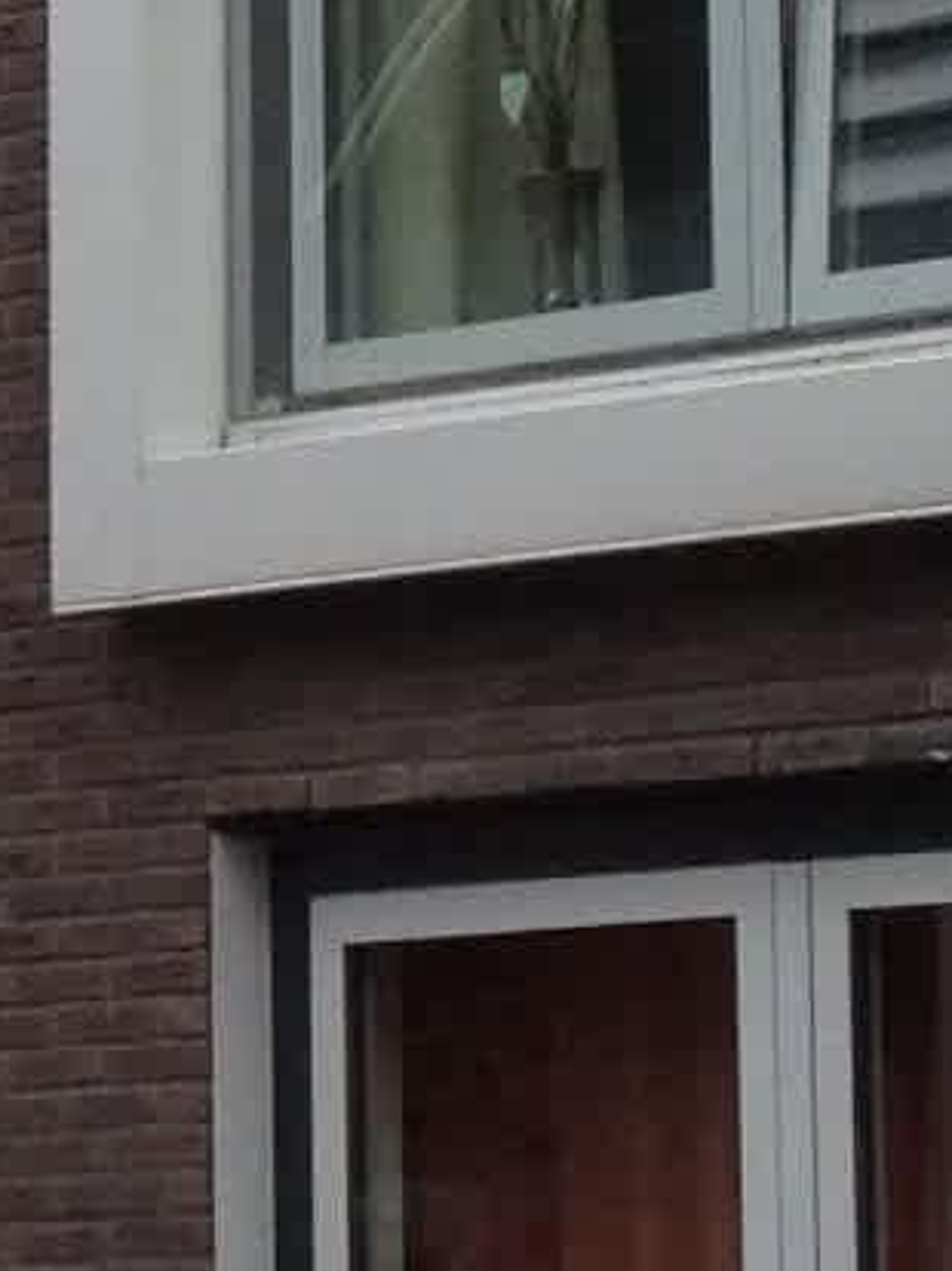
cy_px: -178
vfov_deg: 7.1
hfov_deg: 5.3
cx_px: -851
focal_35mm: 276
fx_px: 10131
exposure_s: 1/294
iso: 50
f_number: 2.4
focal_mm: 4.3
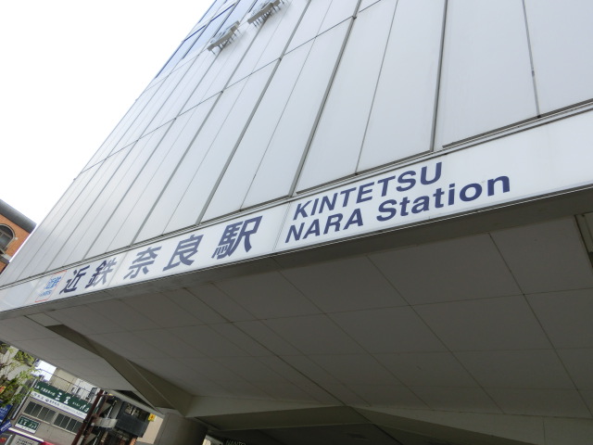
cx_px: 296
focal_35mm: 25
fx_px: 428
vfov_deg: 54.9
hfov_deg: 69.4
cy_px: 222
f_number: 3.5
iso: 80
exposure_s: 1/500
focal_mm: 4.5
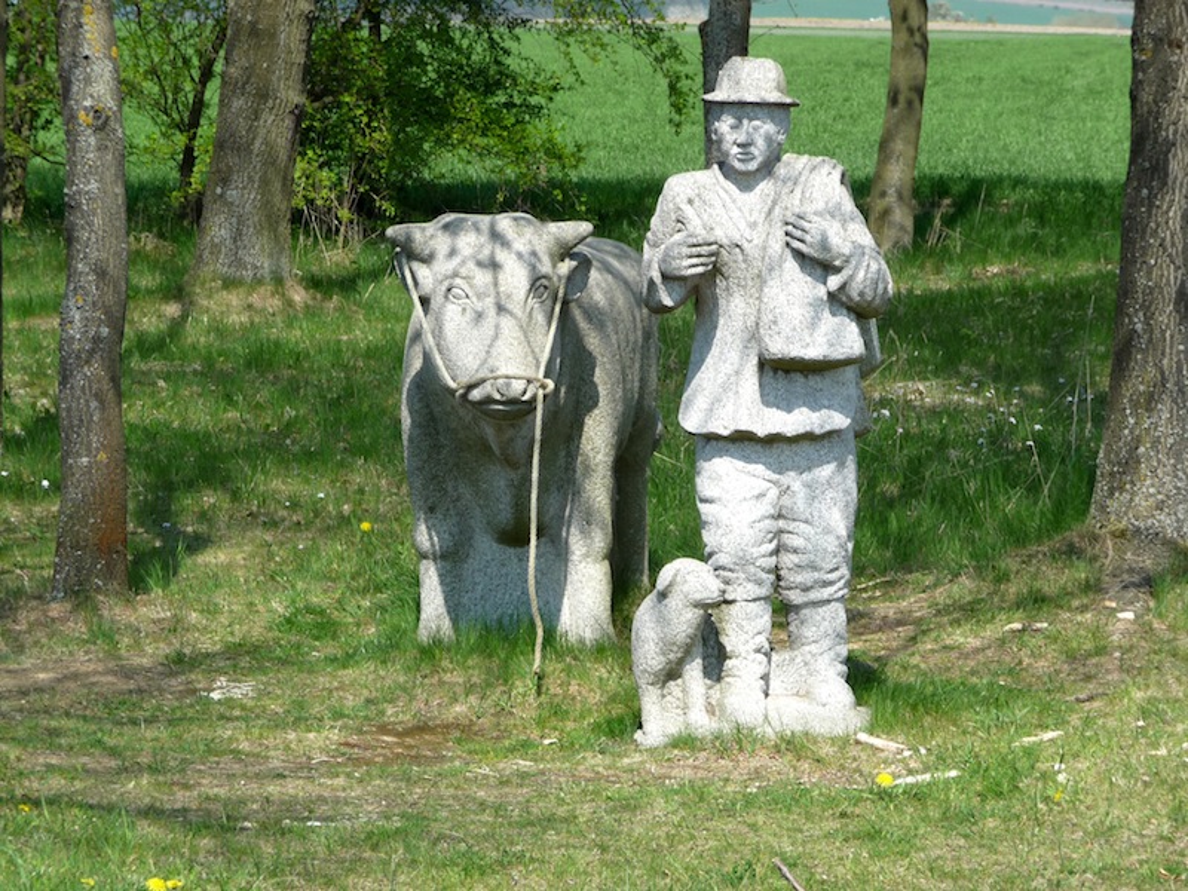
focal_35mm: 147
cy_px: 446
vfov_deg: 10.1
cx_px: 594
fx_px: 5045
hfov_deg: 13.4
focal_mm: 25.2
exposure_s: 1/400
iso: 100
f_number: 4.8
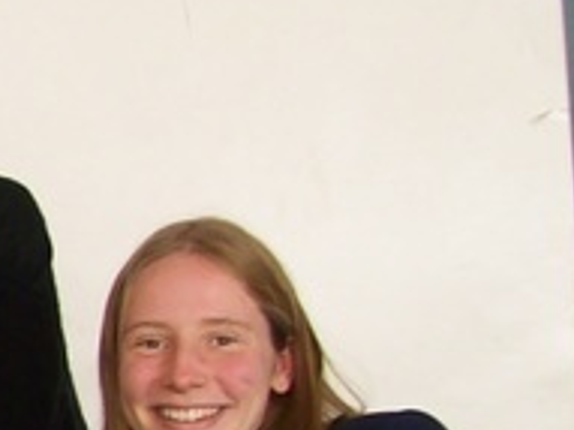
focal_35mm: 188
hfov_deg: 9.3
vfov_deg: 7.8
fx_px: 3115
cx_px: -844
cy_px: 468
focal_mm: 6
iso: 80
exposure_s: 1/64
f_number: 2.7
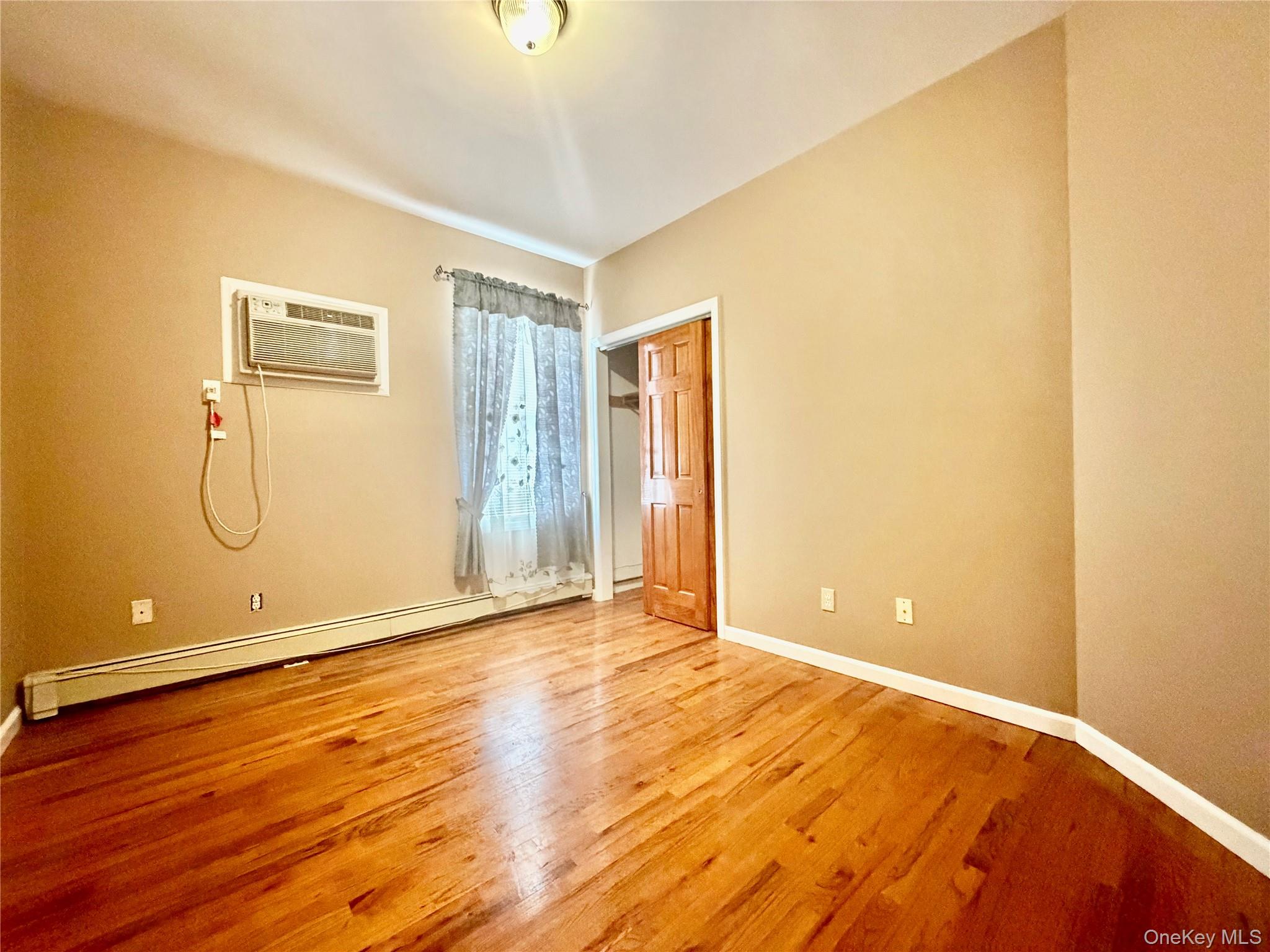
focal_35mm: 14
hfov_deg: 102.1
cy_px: 476
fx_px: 514
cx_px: 635
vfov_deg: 85.7
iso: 1250
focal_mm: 2.22
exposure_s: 1/60
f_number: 2.2
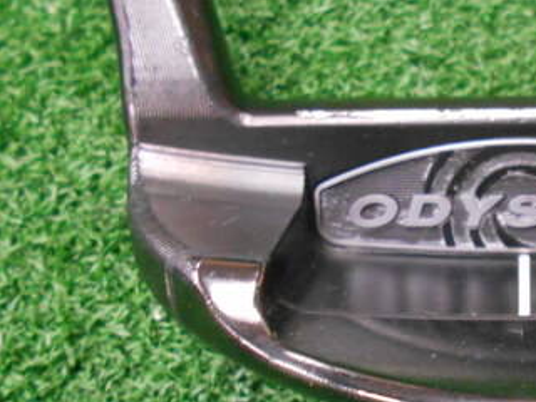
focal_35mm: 52
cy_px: 228
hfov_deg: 33.7
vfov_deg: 28.0
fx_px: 805
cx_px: 534
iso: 800
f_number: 3.2
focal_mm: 4.6
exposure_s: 1/30
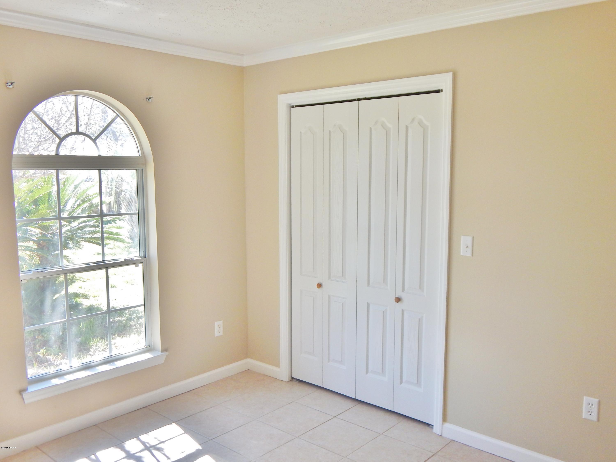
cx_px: 308
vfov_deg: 45.4
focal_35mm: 31
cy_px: 231
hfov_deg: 58.4
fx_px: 552
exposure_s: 1/80
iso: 125
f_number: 3.2
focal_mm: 5.6
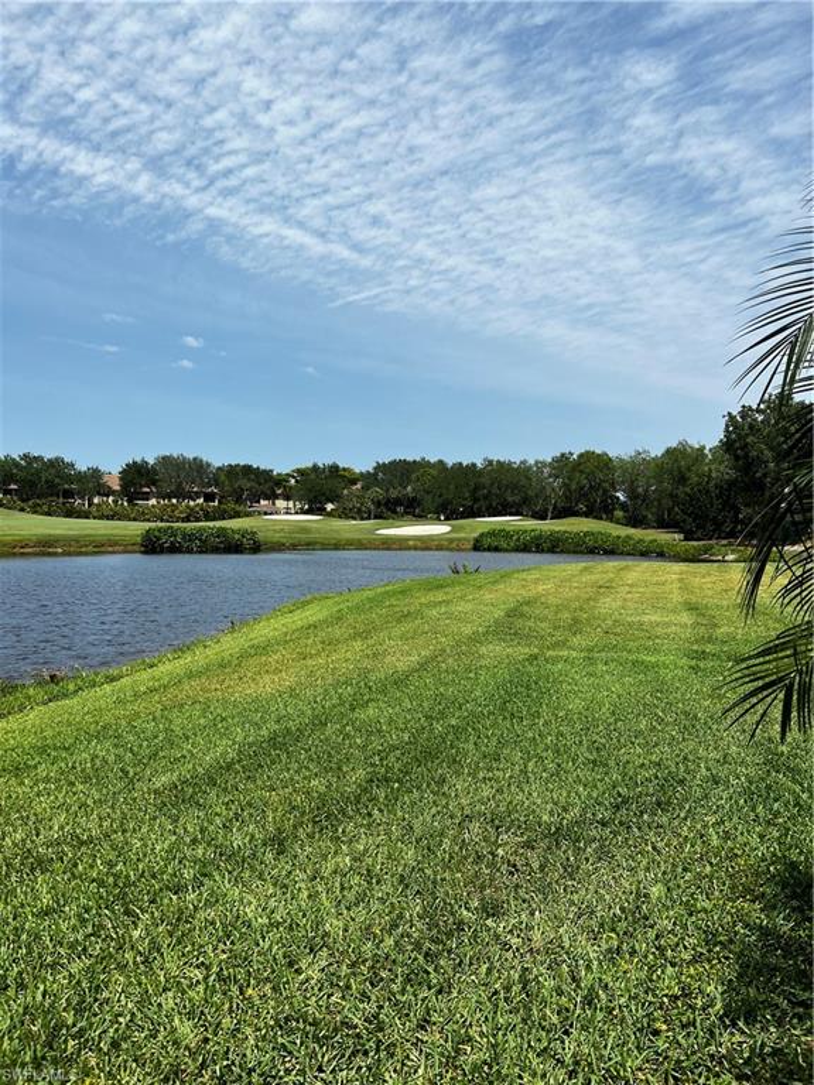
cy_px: 542
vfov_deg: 67.3
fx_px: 815
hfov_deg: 53.1
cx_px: 407
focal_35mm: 26
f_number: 1.5
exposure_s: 1/6211
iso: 50
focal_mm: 5.7
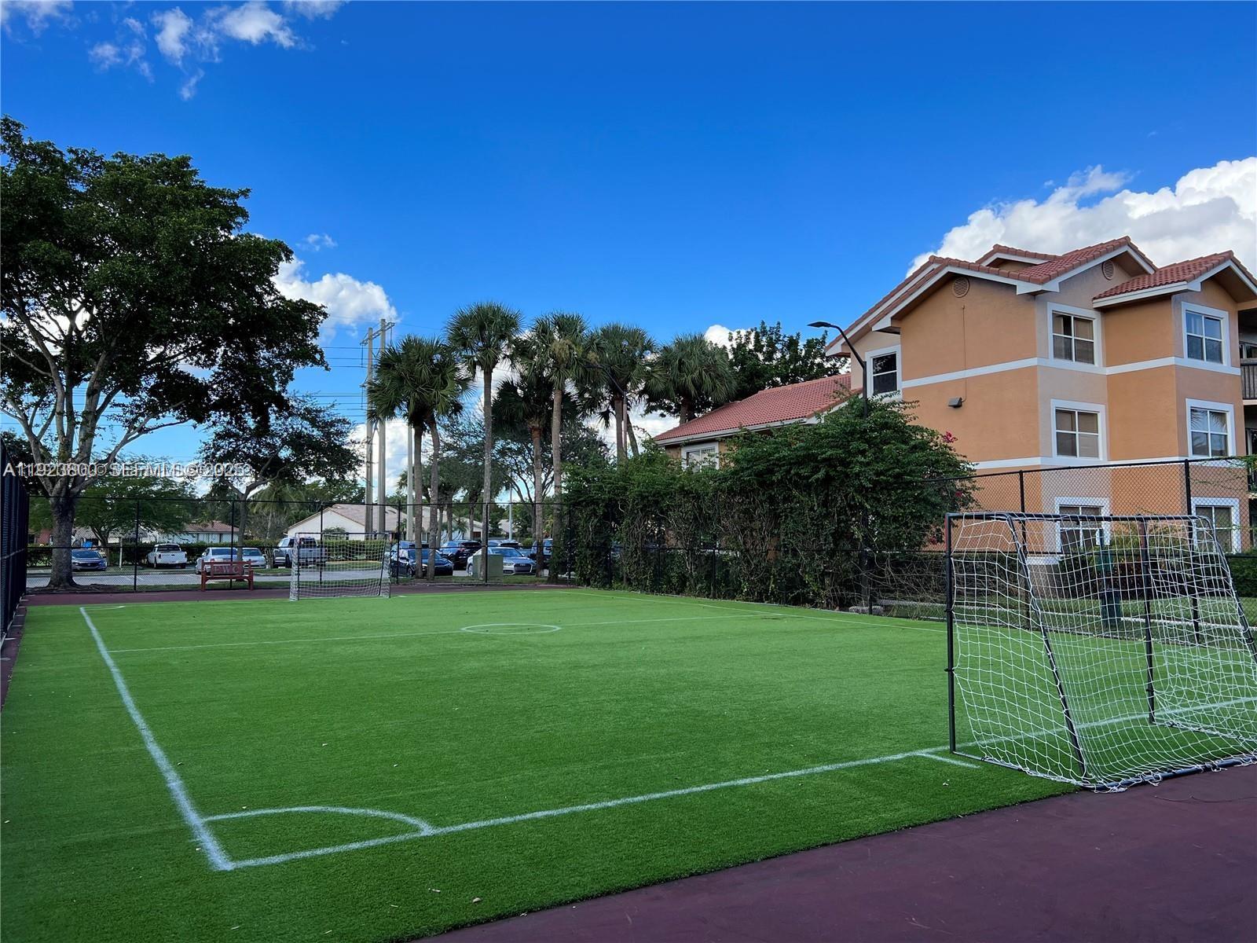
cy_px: 472
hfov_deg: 67.3
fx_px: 944
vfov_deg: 53.1
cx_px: 628
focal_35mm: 26
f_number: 1.5
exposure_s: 1/2083
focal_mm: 5.7
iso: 50
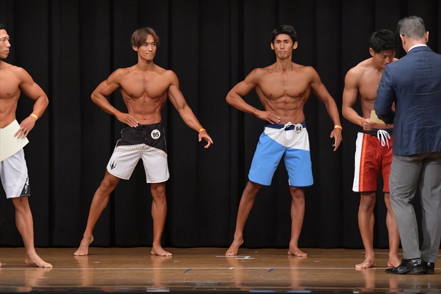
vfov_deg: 6.1
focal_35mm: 225
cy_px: 147
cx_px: 220
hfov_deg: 9.2
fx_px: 2755
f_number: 5.6
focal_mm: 150
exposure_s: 1/400
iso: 6400
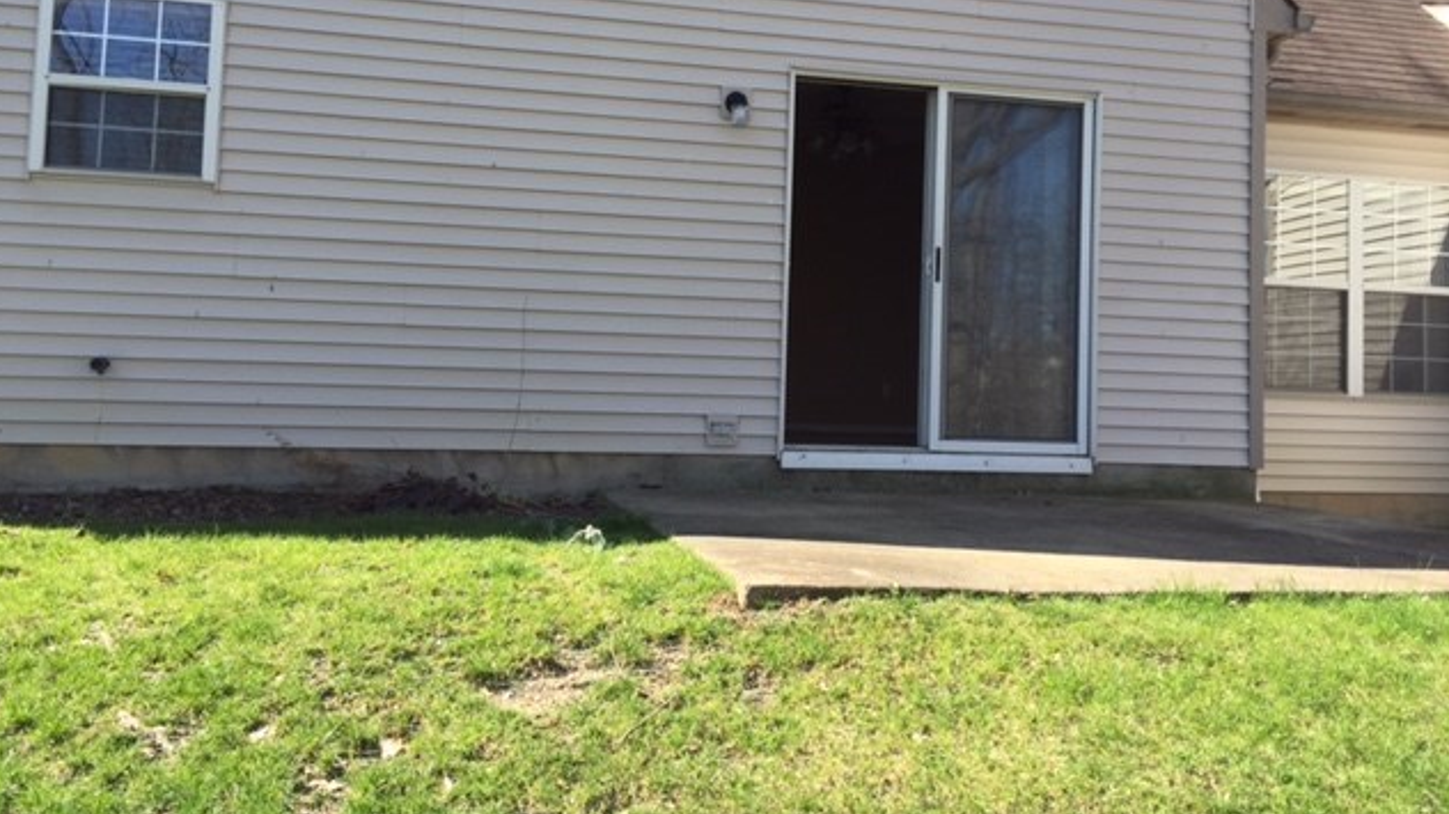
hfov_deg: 61.0
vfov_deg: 36.5
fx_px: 1229
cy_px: 314
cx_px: 718
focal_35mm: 32
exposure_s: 1/557
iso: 32
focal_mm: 4.15
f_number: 2.2
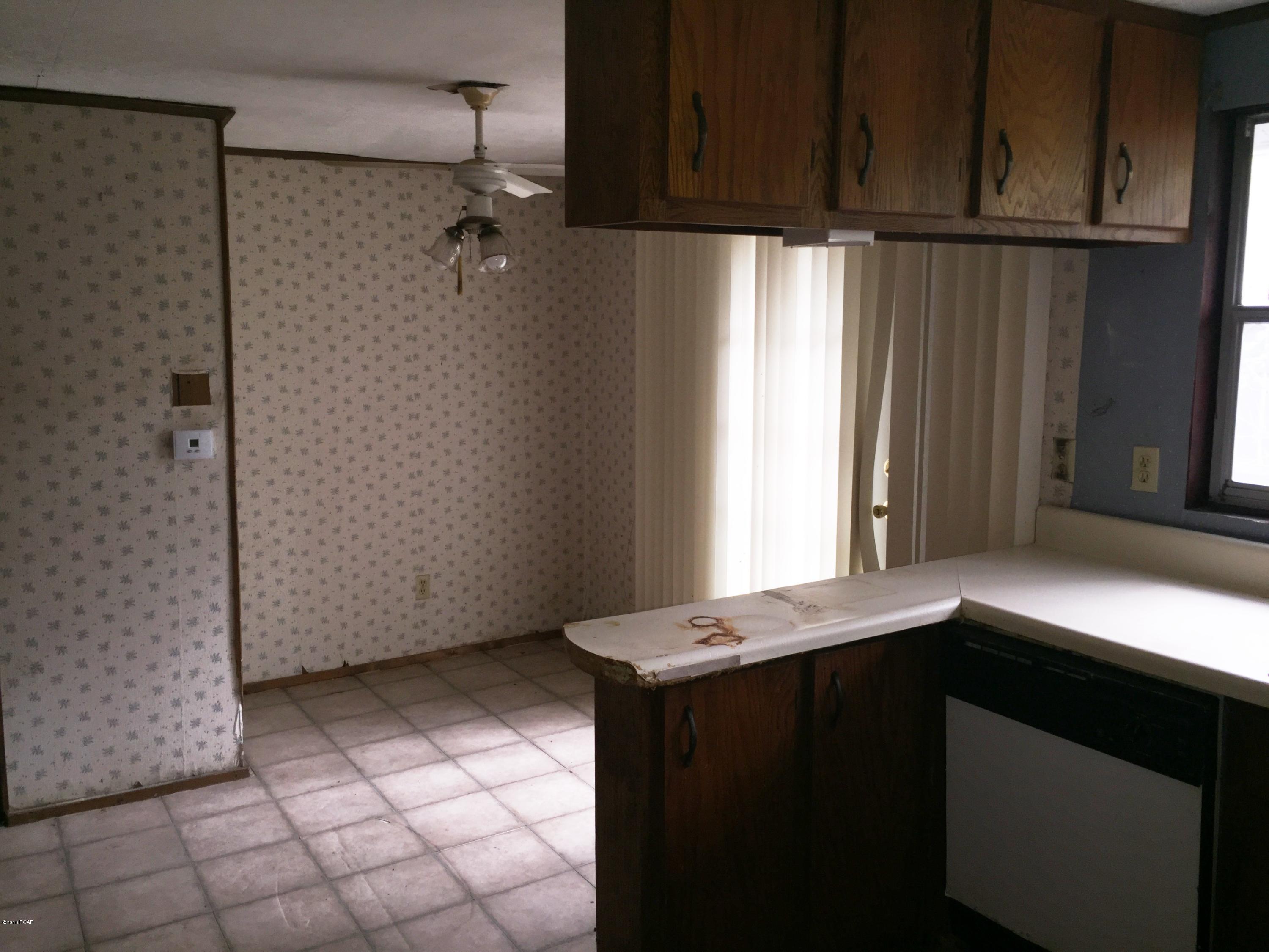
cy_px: 476
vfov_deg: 48.2
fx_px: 1063
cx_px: 634
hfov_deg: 61.7
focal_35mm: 29
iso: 32
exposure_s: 1/34
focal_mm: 4.15
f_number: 2.2
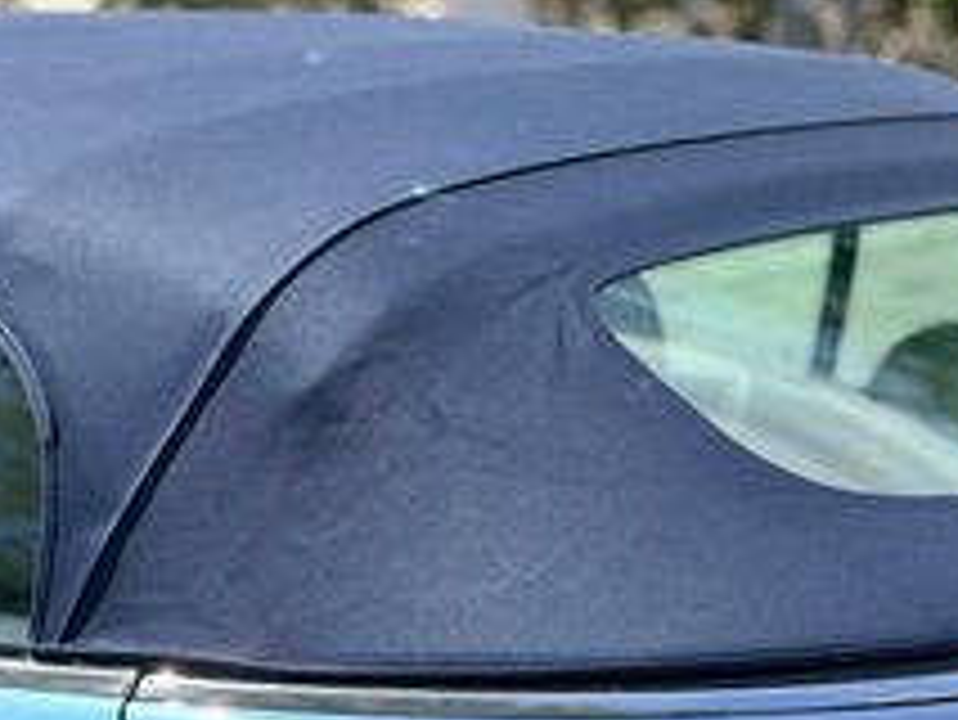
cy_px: 490
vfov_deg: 10.3
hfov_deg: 13.7
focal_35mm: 144
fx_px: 3987
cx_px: 301
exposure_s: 1/3226
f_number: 1.78
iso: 100
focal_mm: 6.76
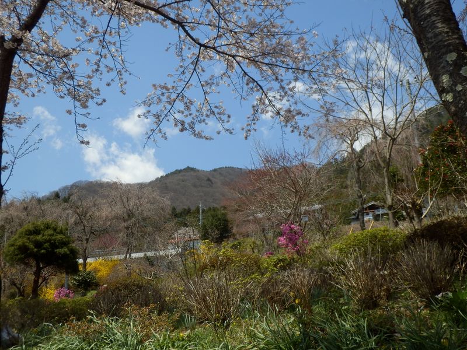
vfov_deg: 32.9
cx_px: 234
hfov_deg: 42.9
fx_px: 594
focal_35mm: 44
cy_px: 175
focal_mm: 7.9
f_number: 4.2
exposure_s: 1/800
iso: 80
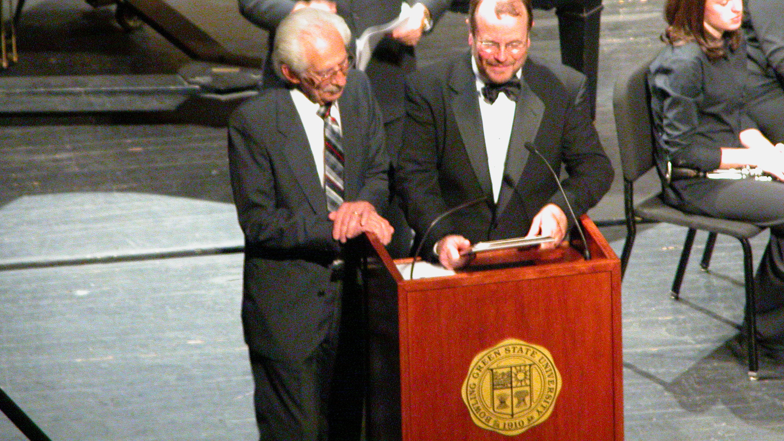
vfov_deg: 3.6
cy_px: 132
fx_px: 6985
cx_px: 412
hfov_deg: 6.4
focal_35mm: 336
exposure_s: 1/22
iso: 800
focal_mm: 71.2
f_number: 4.2
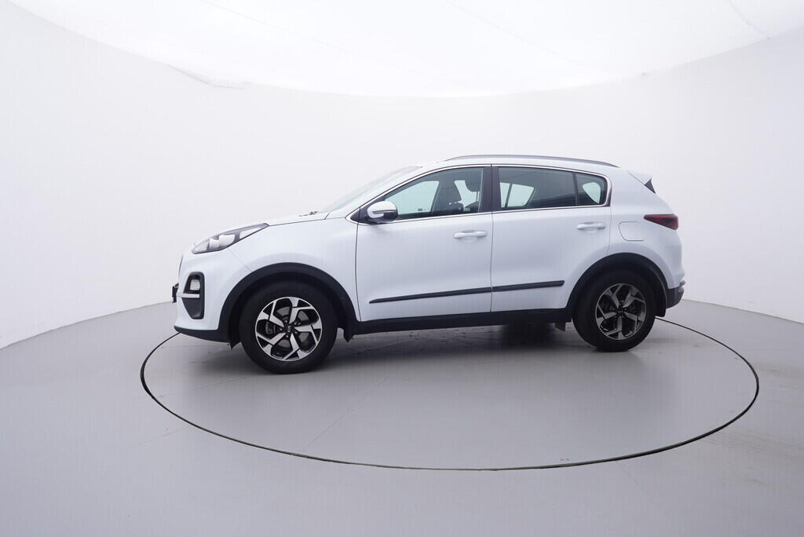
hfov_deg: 77.3
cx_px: 402
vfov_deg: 56.2
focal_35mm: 22
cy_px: 268
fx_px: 503
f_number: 5
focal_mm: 15
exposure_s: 1/80
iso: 200
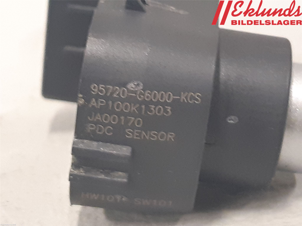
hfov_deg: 67.3
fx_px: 227
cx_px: 151
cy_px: 113
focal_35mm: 26
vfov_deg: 53.1
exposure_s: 1/33
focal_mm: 3.93
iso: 250
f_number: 1.7
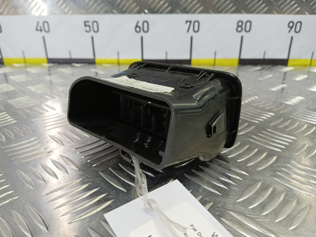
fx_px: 210
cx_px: 158
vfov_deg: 58.9
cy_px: 118
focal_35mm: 23
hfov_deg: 73.9
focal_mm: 4.11
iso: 164
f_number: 1.6
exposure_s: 1/50
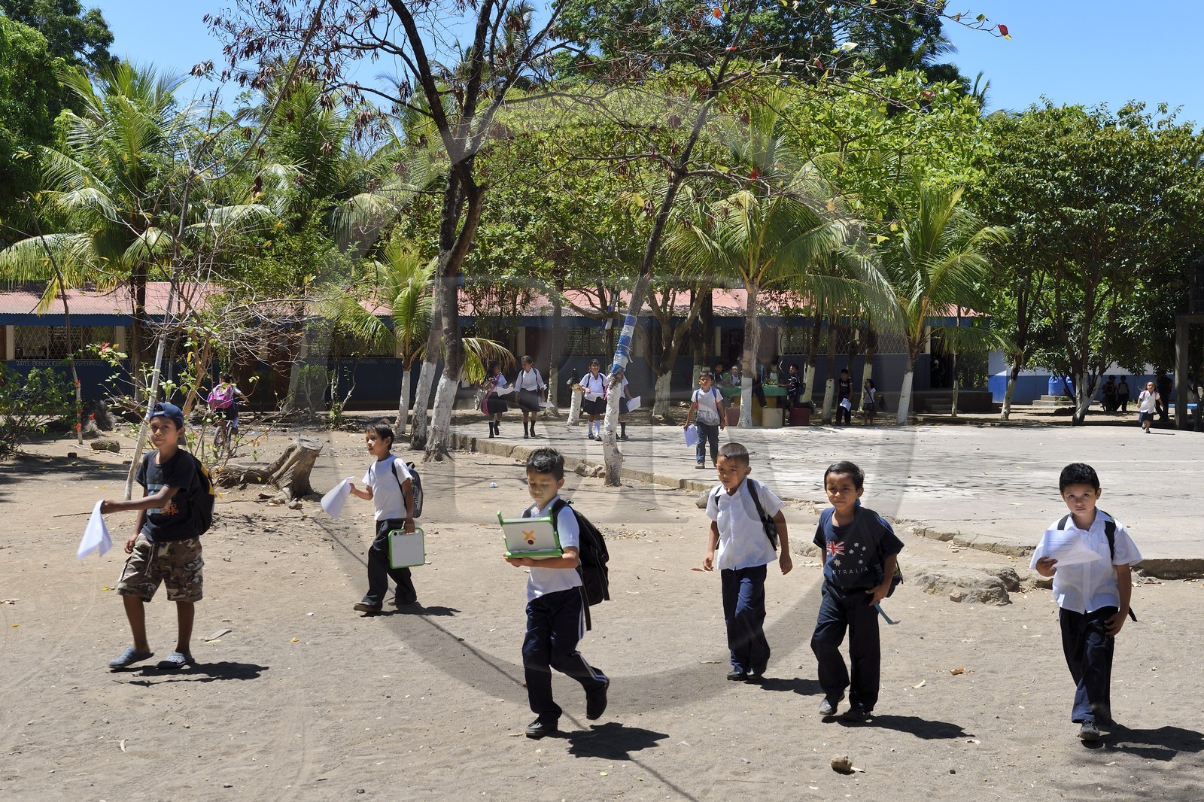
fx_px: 1672
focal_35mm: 50
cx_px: 602
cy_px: 401
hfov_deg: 39.6
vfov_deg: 27.0
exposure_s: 1/250
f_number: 10
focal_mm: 50
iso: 200
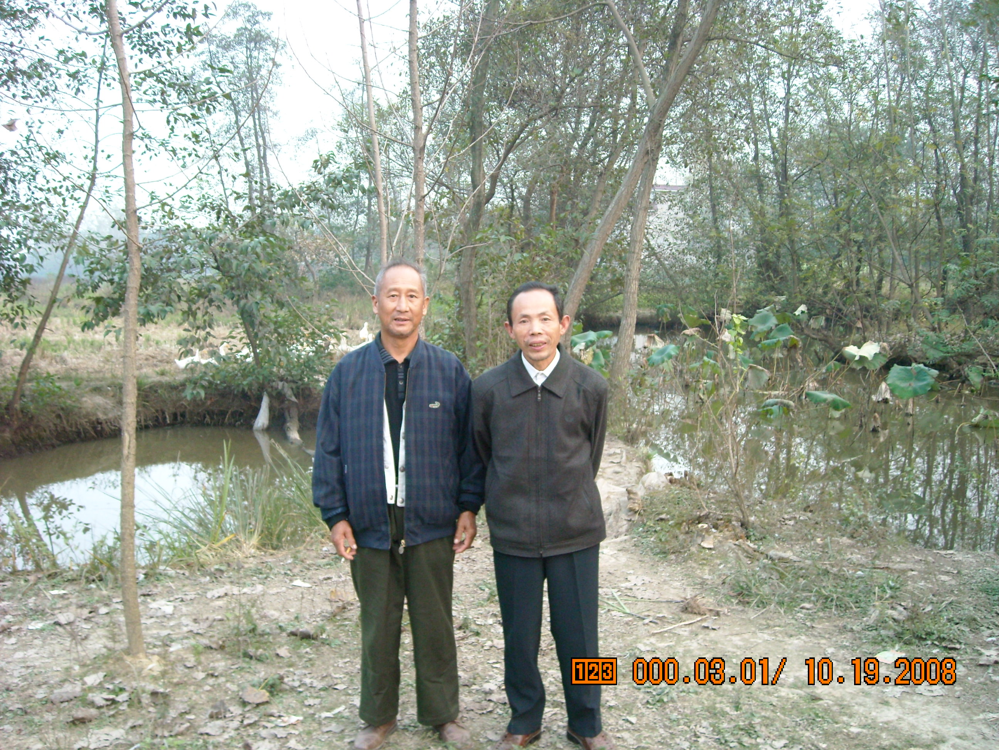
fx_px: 1010
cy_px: 375
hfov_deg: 52.6
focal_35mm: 35
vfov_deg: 40.7
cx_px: 500
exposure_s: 1/60
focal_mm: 5.7
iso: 237
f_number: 2.8
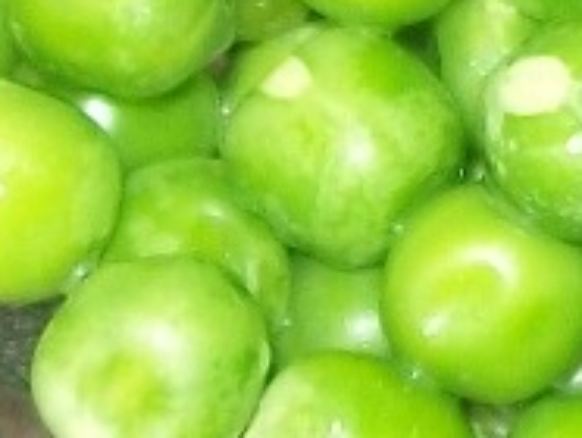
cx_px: 713
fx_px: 4680
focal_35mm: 278
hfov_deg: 7.1
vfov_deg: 5.3
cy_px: -375
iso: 80
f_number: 2.7
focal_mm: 6
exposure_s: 1/30
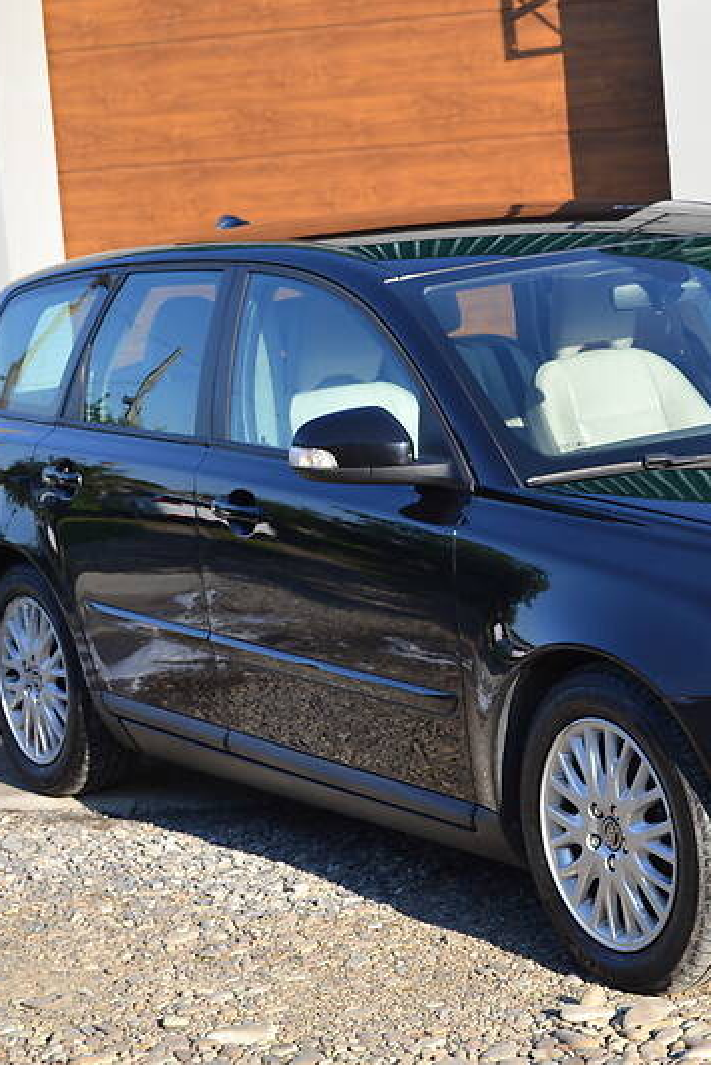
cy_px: 531
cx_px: 681
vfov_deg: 21.4
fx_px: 2810
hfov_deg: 14.2
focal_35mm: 95
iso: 100
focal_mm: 42
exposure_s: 1/125
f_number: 5.6
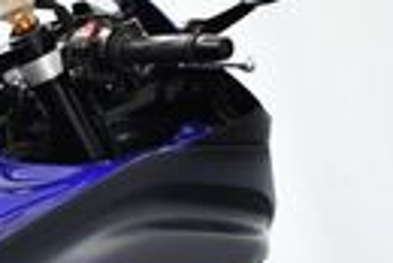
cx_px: -354
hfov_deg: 6.8
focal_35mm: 296
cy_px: 496
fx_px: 3235
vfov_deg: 4.6
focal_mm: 30
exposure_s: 1/125
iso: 1250
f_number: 4.2
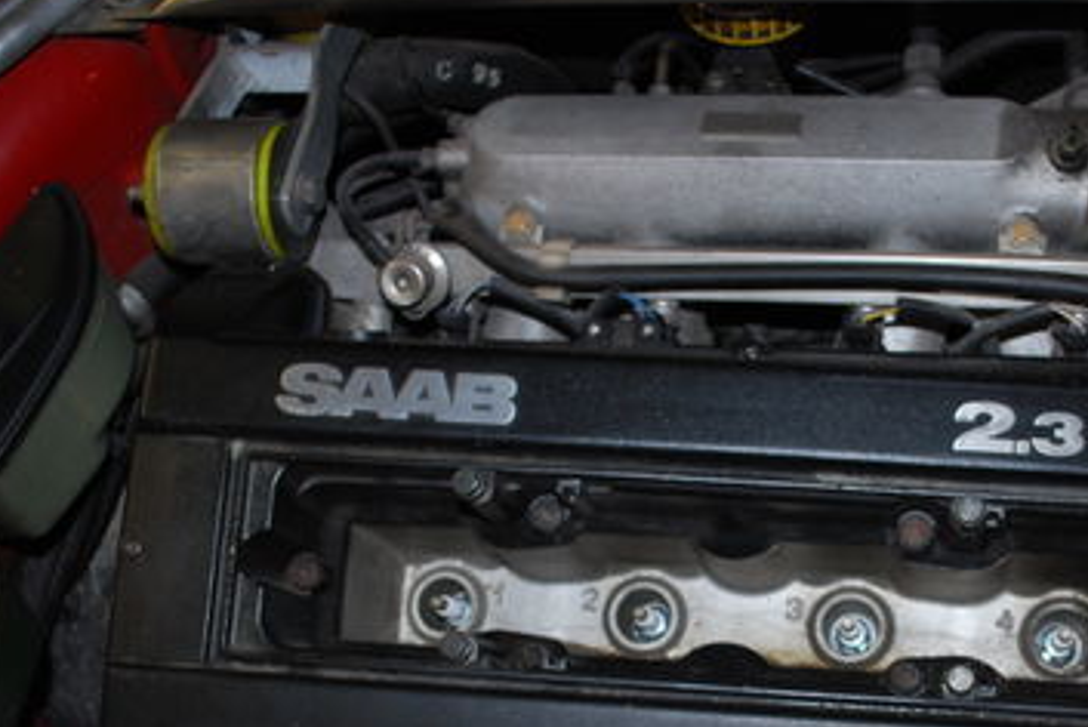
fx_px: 1482
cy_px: 613
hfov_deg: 39.9
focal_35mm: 49
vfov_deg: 26.9
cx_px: 718
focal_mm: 18
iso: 200
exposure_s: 1/60
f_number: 3.5
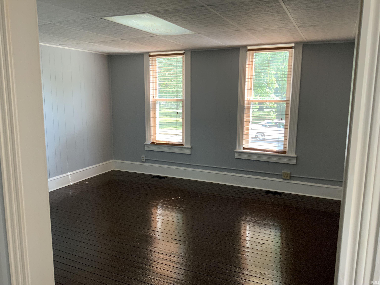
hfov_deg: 61.7
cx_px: 190
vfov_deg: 48.2
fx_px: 318
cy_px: 142
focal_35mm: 29
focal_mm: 3
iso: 50
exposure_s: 1/60
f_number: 1.8
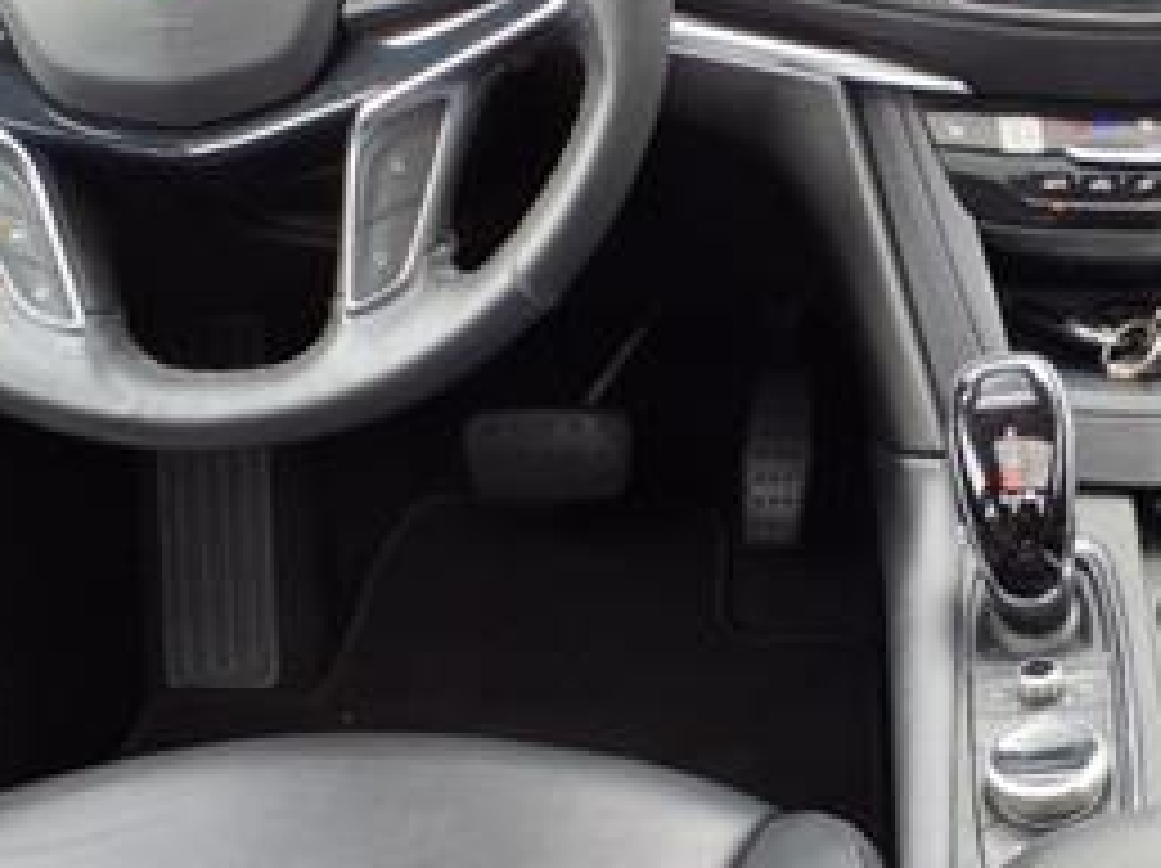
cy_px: 508
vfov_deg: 21.9
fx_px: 2245
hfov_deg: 28.0
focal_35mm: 67
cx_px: 1022
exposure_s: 1/120
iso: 40
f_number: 1.9
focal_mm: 3.58
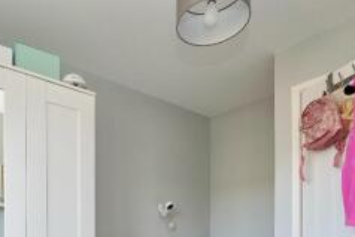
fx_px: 276
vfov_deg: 40.8
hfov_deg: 63.7
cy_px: 235
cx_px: 118
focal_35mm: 28
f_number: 4
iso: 800
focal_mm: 14
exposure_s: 1/160
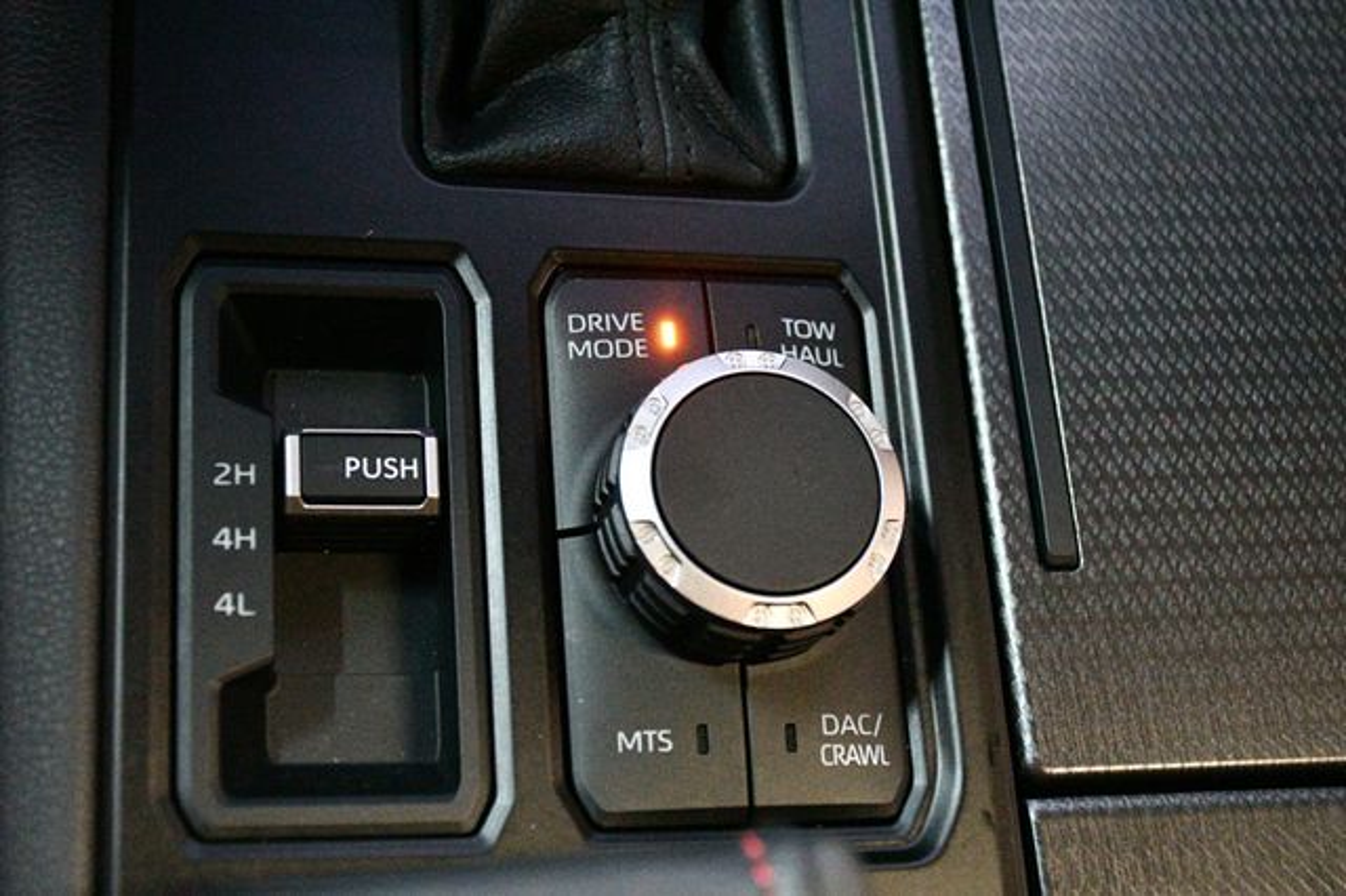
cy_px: 448
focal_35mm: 60
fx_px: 2242
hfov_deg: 33.4
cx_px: 673
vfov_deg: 22.6
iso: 12800
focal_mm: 40
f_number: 4.5
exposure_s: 1/50
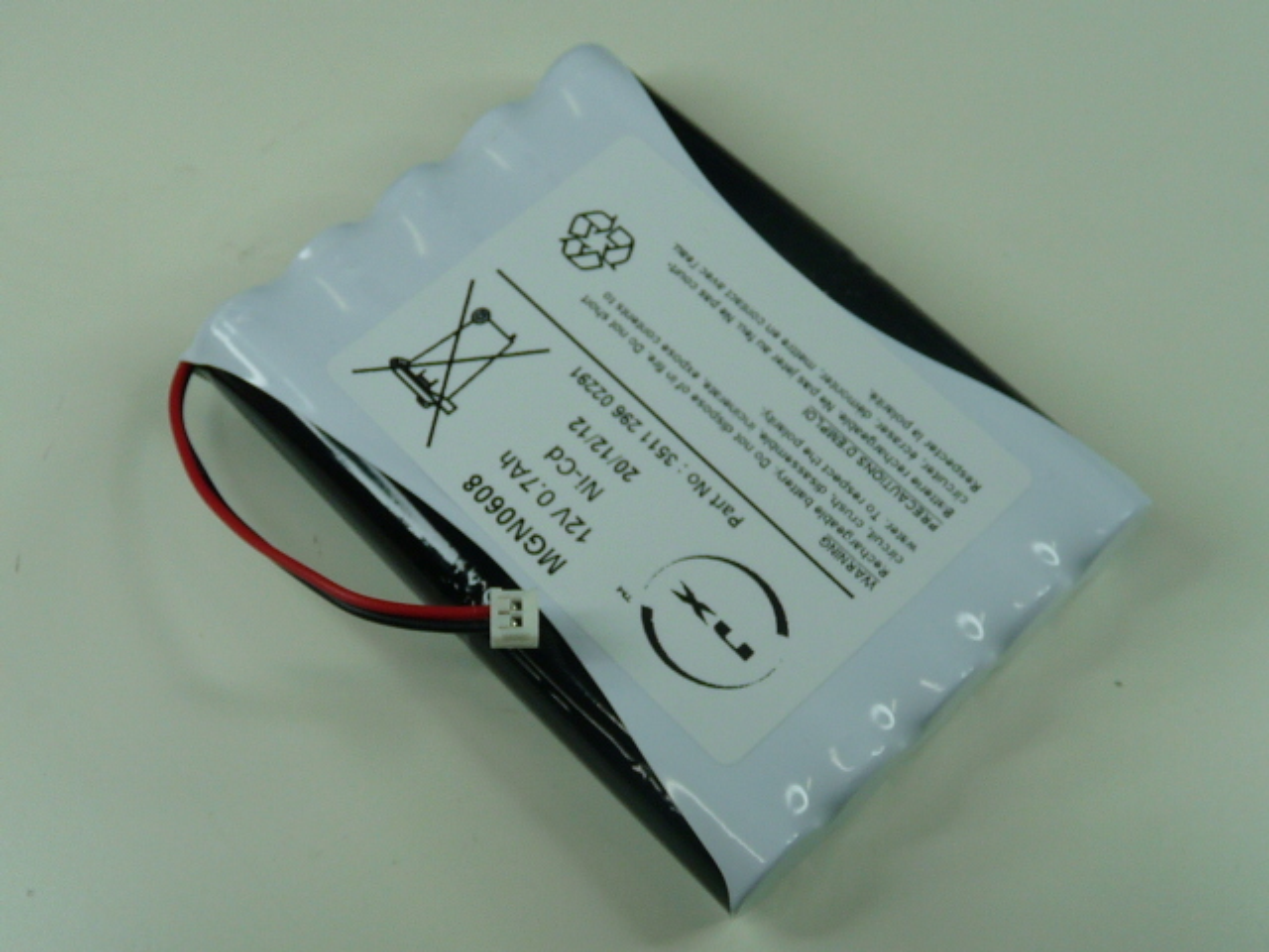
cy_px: 476
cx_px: 634
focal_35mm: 48
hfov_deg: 39.7
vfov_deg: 30.3
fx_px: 1760
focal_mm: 4.8
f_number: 2.8
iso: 100
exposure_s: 1/125
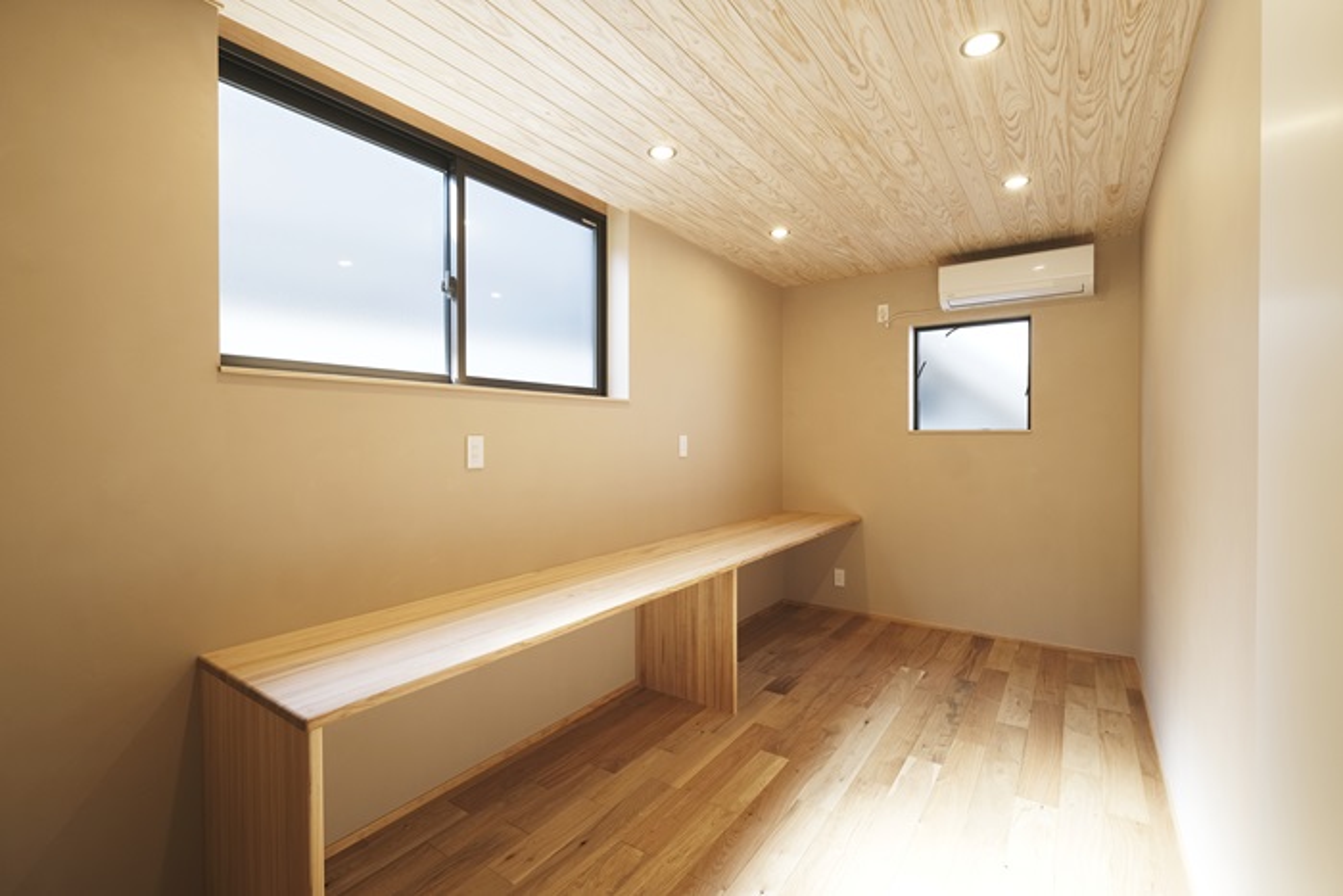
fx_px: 560
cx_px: 672
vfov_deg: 77.4
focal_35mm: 15
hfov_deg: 100.4
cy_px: 448
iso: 160
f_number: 6.4
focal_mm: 10
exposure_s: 1/14
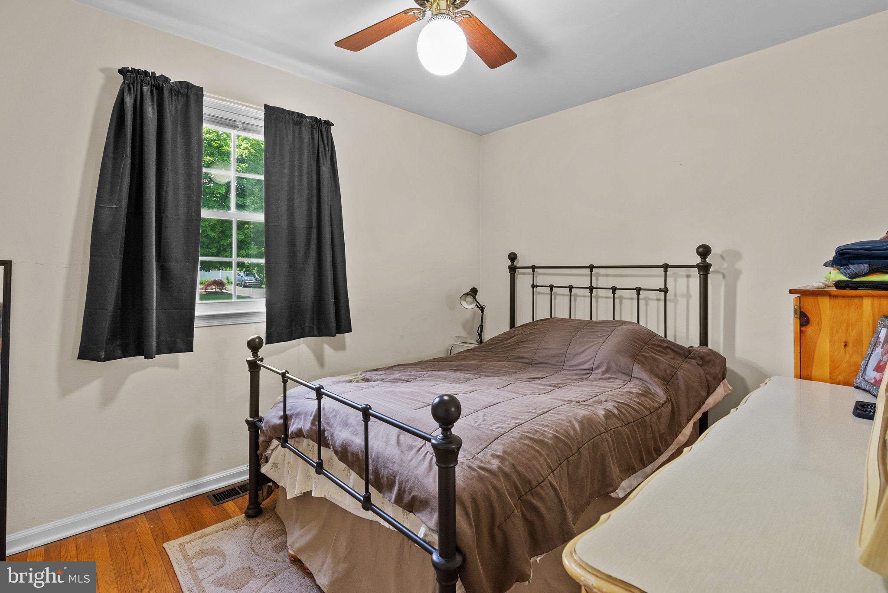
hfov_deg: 96.7
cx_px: 444
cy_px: 296
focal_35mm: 16
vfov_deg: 73.8
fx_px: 395
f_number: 8
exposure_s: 1/8
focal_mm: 16
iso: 800
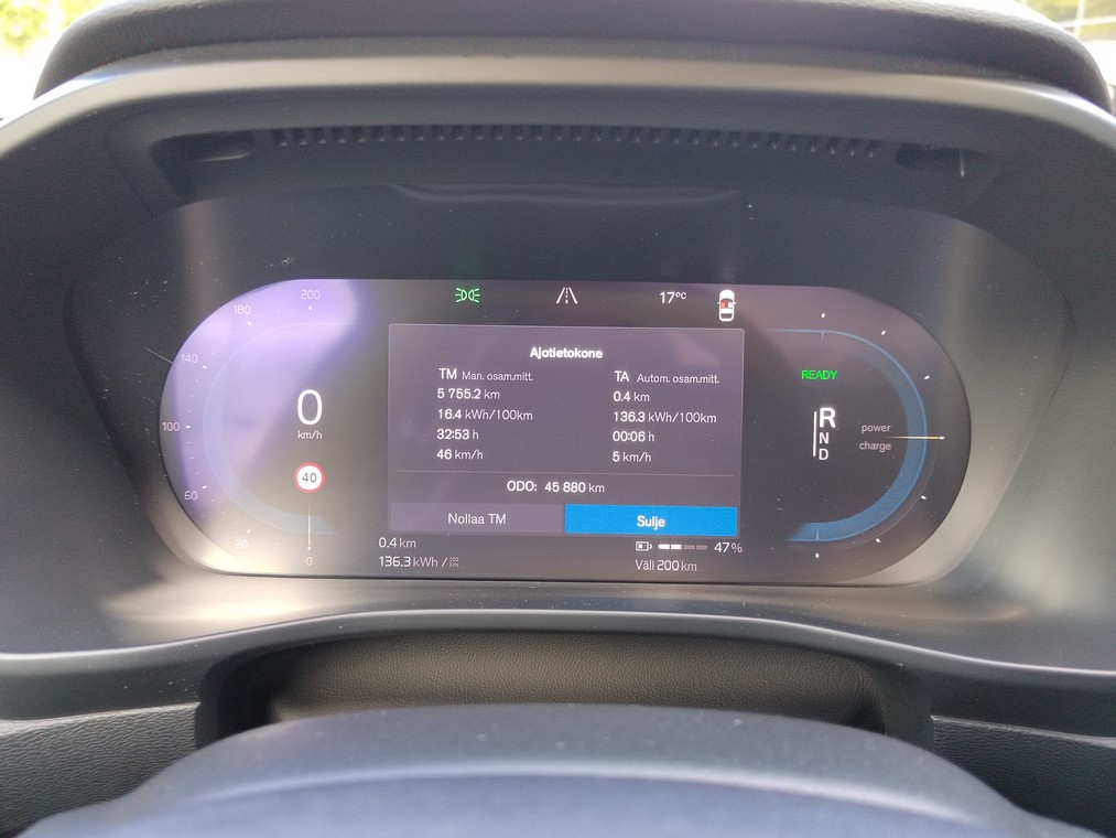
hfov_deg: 61.7
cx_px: 558
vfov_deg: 48.2
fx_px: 935
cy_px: 419
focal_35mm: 29
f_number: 1.9
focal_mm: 5.52
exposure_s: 1/100
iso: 1525
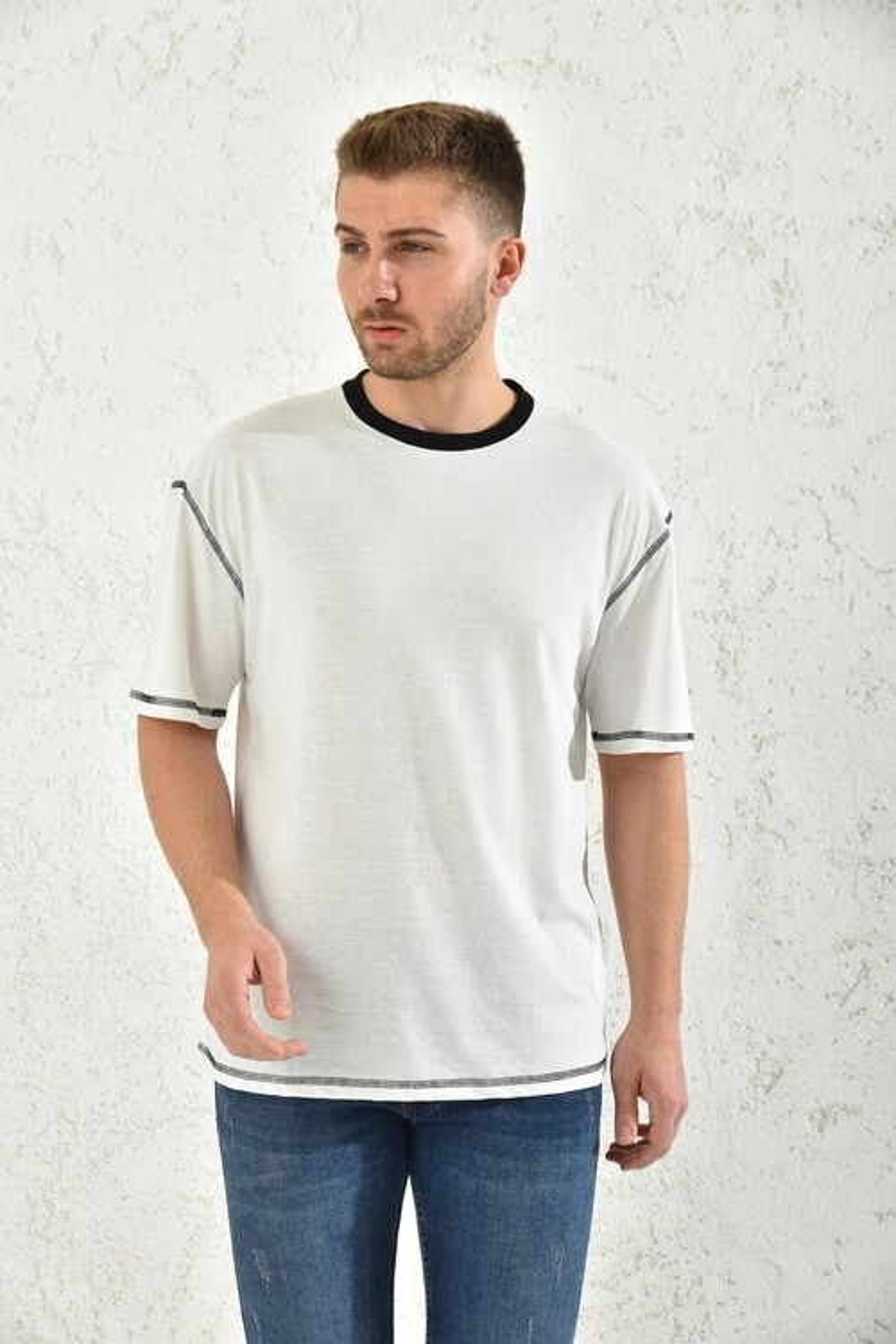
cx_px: 448
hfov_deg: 20.9
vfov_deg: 31.0
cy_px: 672
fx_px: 2426
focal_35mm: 65
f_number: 7.1
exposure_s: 1/160
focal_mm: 65
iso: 100
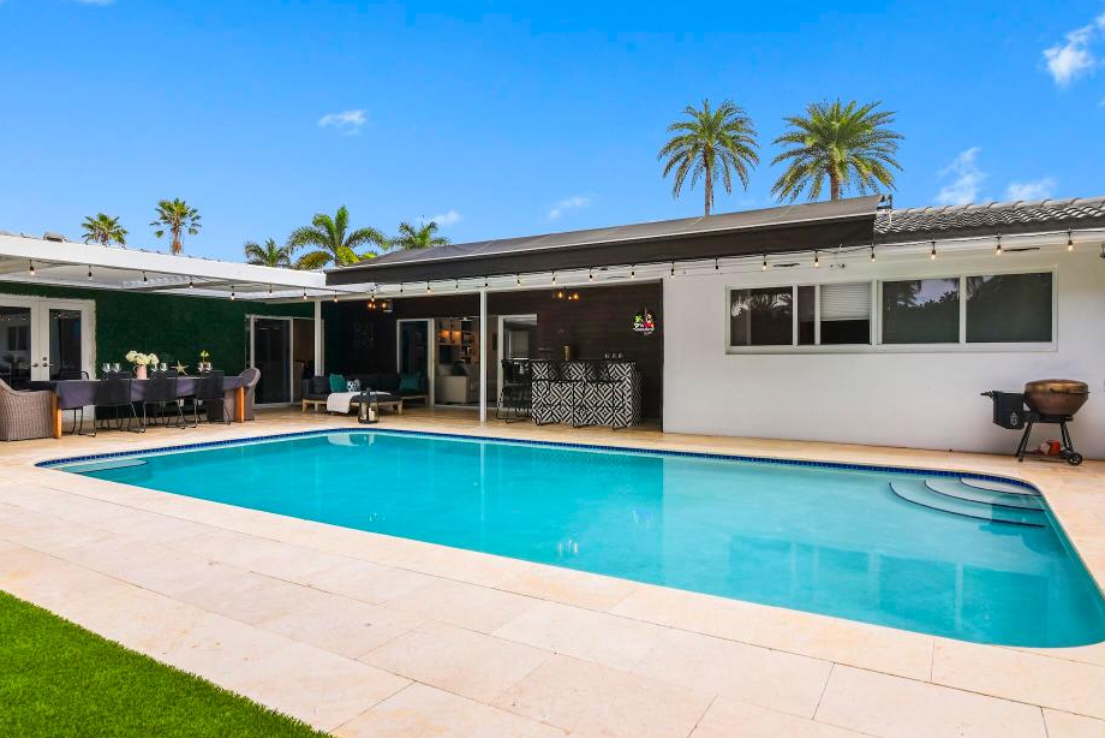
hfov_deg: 83.9
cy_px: 359
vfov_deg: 62.0
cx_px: 587
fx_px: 614
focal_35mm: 20
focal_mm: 16
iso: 200
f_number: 8
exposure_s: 1/125
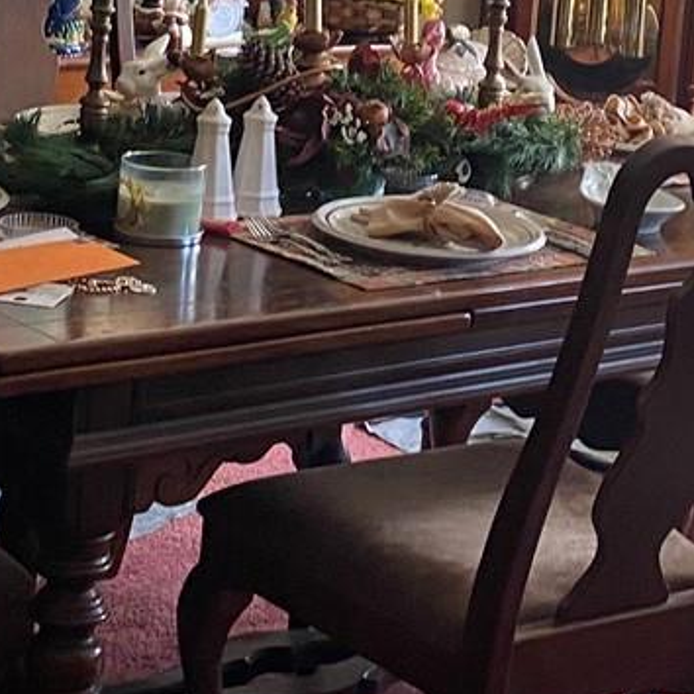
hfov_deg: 16.7
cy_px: -80
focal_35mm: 104
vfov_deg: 16.2
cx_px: 384
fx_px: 2359
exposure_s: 1/60
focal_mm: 4.25
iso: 80
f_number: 1.8
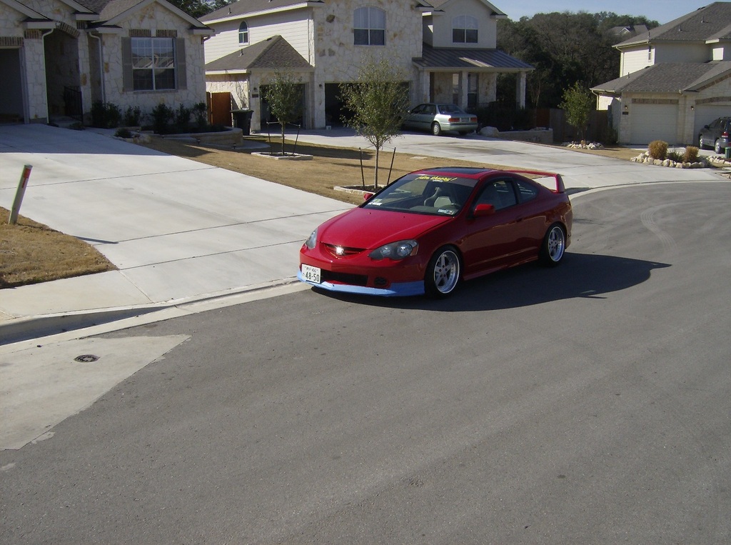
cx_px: 366
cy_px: 272
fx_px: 758
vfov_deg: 39.5
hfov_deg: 51.5
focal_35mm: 36
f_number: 4.7
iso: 100
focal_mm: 6
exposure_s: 1/800
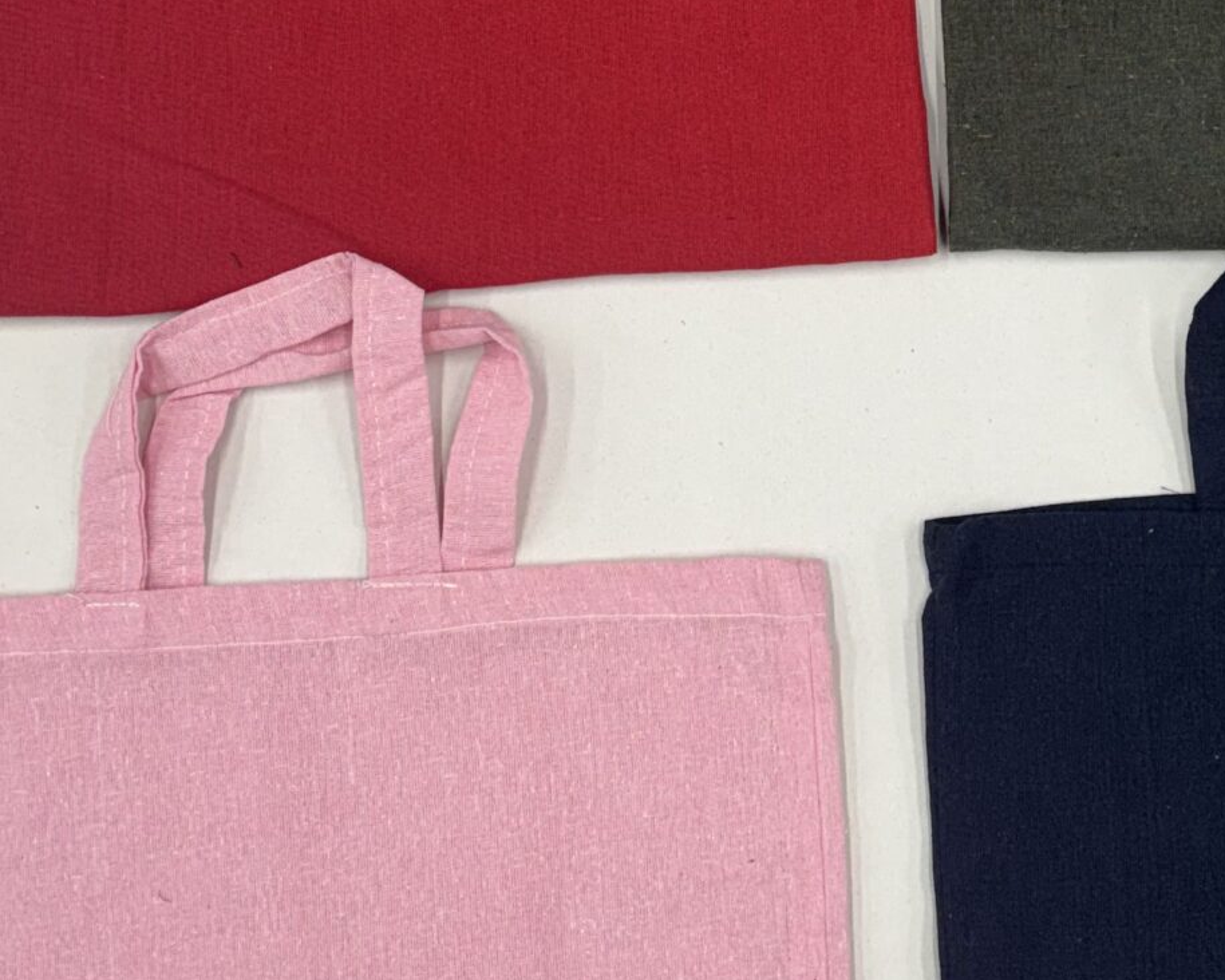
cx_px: 868
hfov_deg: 26.5
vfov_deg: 21.4
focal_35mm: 71
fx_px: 2574
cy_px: 269
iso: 64
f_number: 1.6
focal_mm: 5.96
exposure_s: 1/100
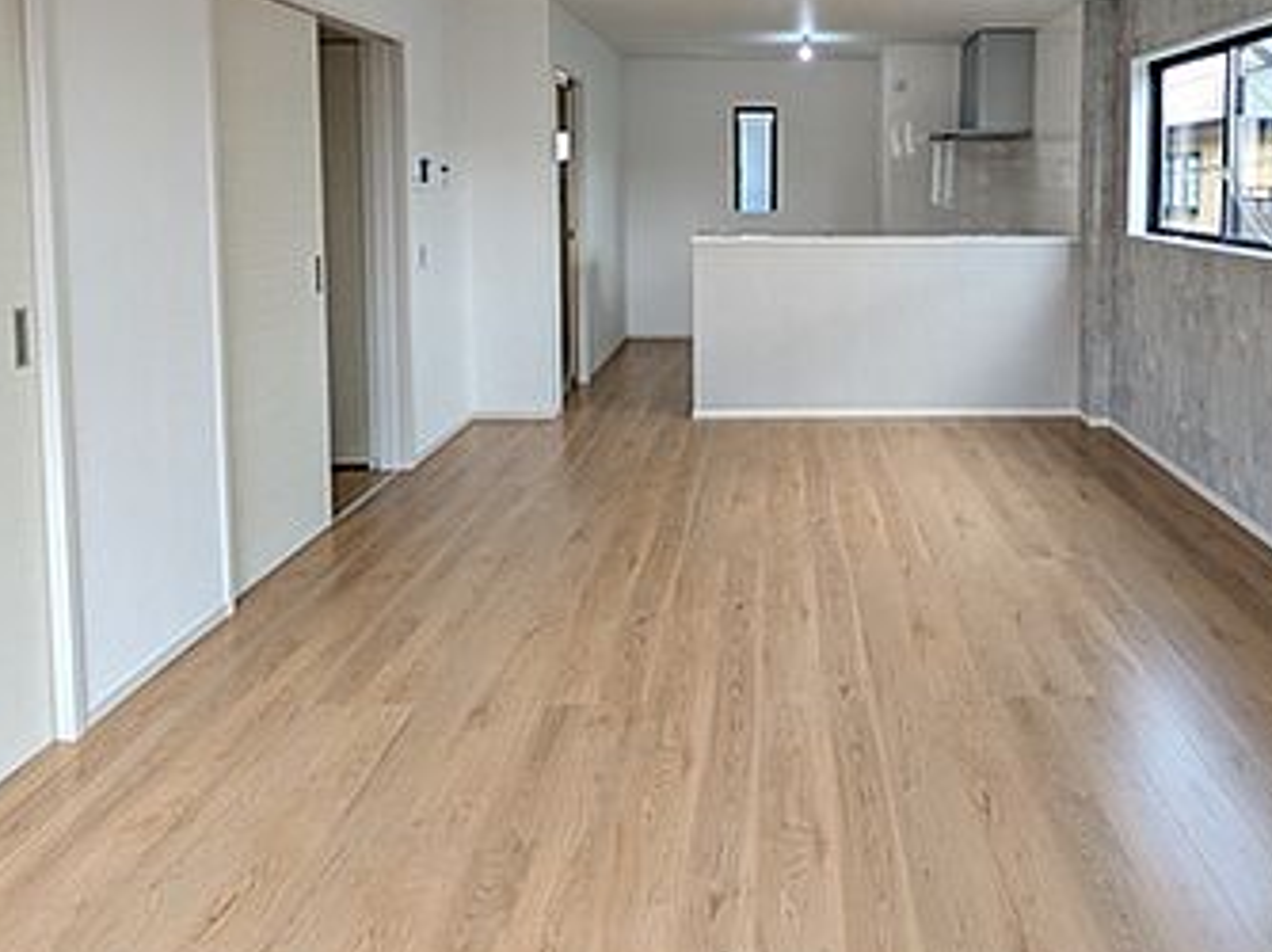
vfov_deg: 50.9
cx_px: 800
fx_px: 955
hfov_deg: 66.3
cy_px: 246
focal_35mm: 26
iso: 59
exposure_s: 1/100
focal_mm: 1.83
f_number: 2.2
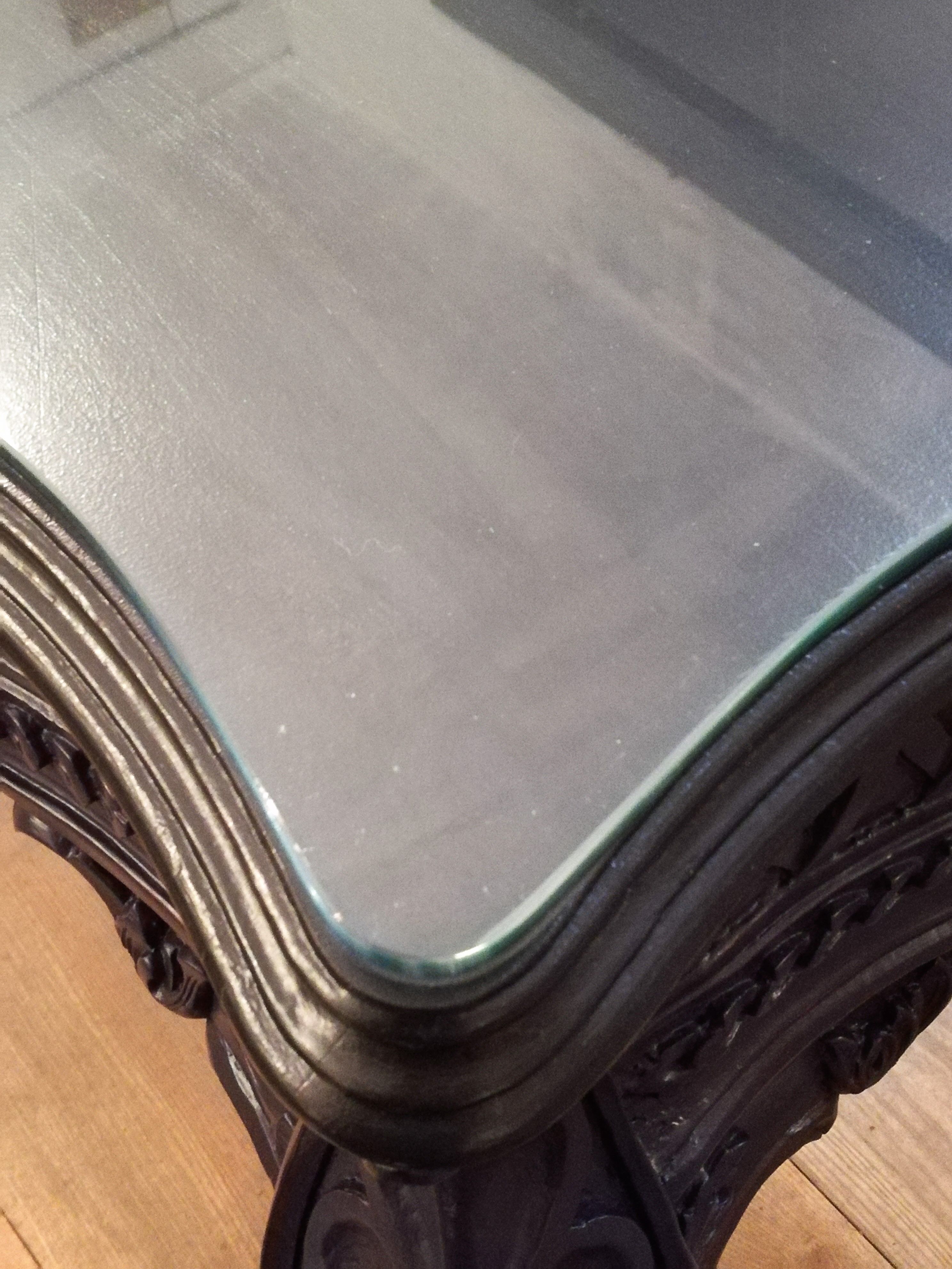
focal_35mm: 44
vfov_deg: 42.9
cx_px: 476
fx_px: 1613
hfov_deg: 32.9
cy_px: 634
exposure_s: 1/14.3
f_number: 2.2
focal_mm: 3.83
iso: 1600
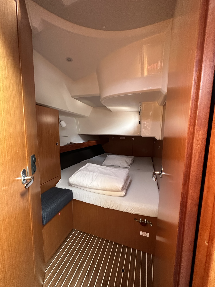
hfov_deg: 85.7
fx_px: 116
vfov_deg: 102.1
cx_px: 108
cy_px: 144
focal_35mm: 14
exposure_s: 1/60
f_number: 2.2
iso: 500
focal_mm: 2.22
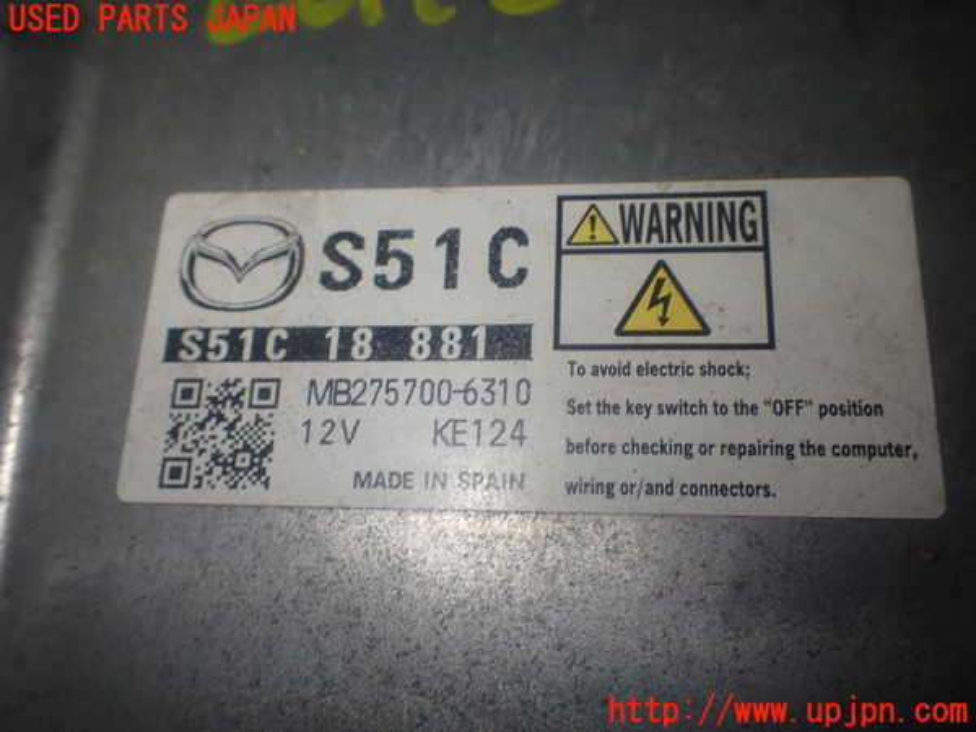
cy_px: 366
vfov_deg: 44.2
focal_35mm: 32
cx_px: 488
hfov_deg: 56.8
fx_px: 902
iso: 100
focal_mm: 5.79
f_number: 3.2
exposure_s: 1/100
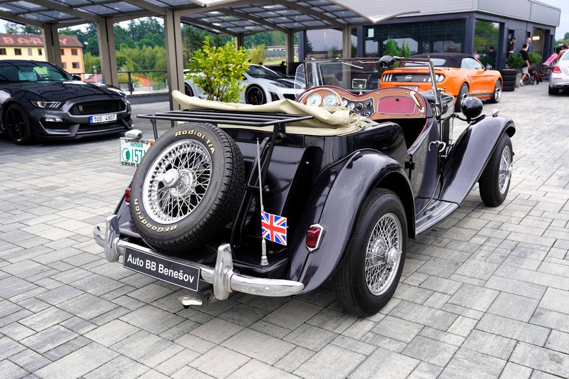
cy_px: 190
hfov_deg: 57.2
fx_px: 522
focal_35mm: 33
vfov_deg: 40.0
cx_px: 284
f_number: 5.6
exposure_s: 1/80
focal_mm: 33
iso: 100
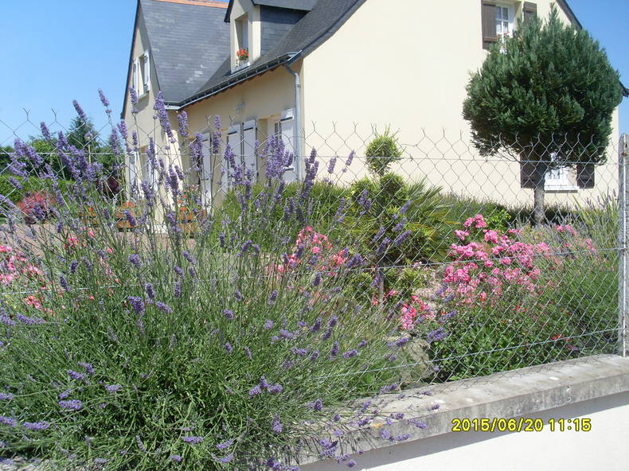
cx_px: 314
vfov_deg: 37.7
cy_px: 236
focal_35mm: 38
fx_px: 690
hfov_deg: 49.0
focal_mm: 6.3
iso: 80
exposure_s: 1/250
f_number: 7.7
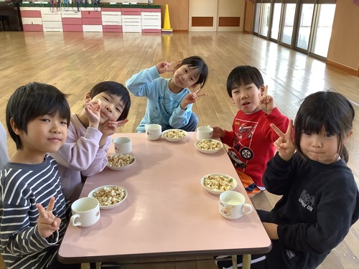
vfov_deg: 45.4
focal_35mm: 31
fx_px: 321
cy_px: 134
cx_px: 180
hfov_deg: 58.4
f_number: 2.4
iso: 100
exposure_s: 1/100
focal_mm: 3.3
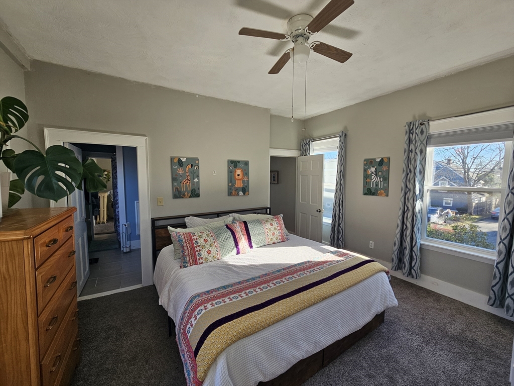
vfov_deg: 89.9
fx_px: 193
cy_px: 193
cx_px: 257
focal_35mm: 13
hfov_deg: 106.2
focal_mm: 2.2
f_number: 2.2
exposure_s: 1/145
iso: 50
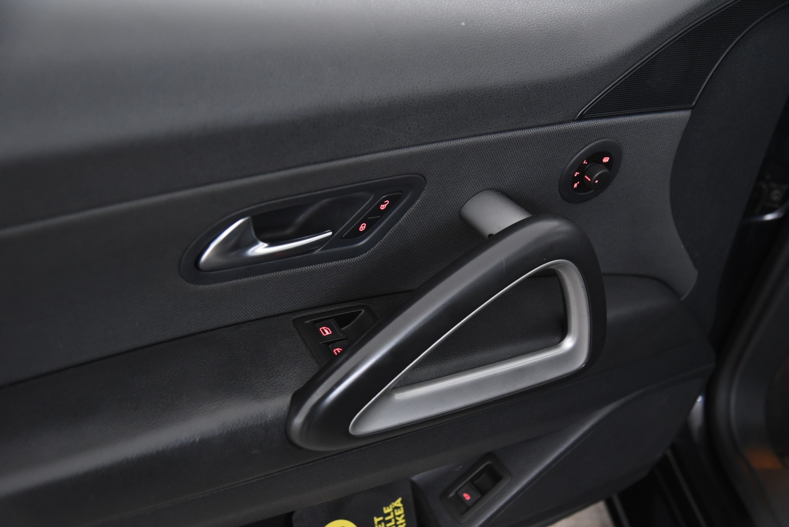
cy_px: 264
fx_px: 1008
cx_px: 394
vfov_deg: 29.3
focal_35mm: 46
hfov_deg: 42.7
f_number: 4
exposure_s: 1/30
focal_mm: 46
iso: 4000
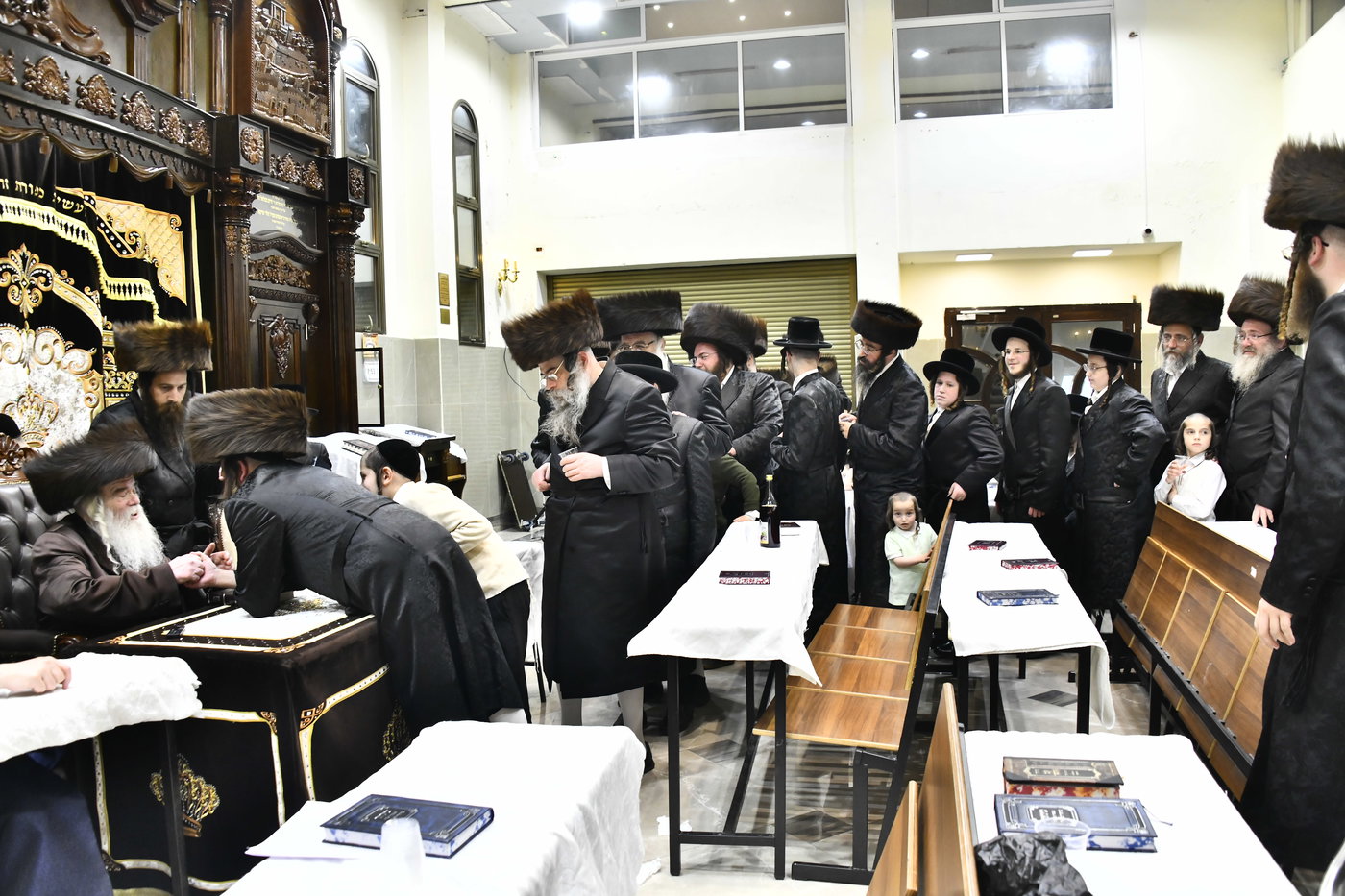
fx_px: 1046
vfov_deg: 46.4
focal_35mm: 28
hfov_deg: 65.5
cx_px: 672
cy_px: 448
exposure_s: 1/200
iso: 2000
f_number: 5.6
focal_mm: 28
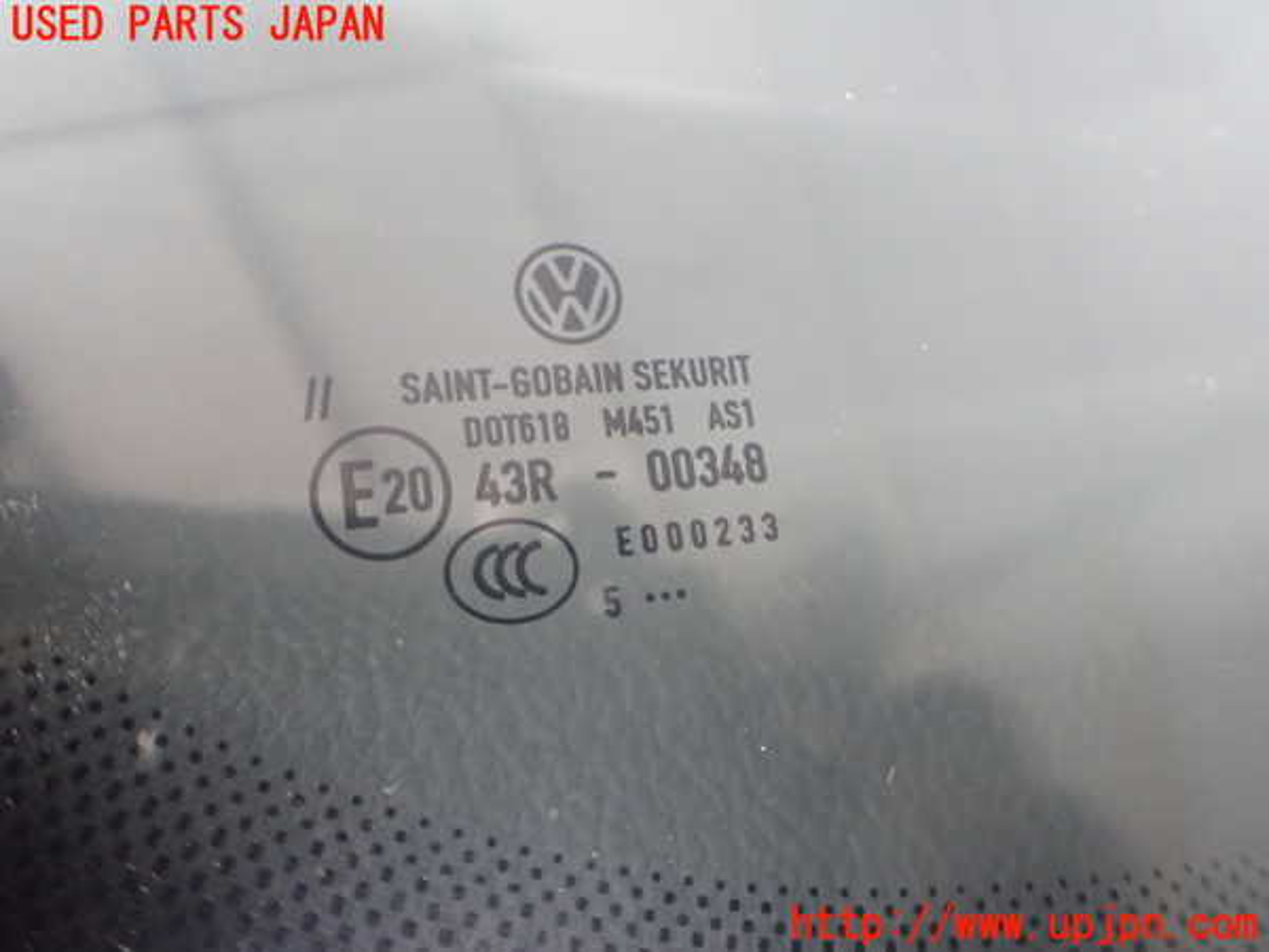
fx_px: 1100
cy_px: 476
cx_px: 634
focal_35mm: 30
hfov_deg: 60.0
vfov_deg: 46.8
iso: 800
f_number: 2.3
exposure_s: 1/80
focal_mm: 5.4
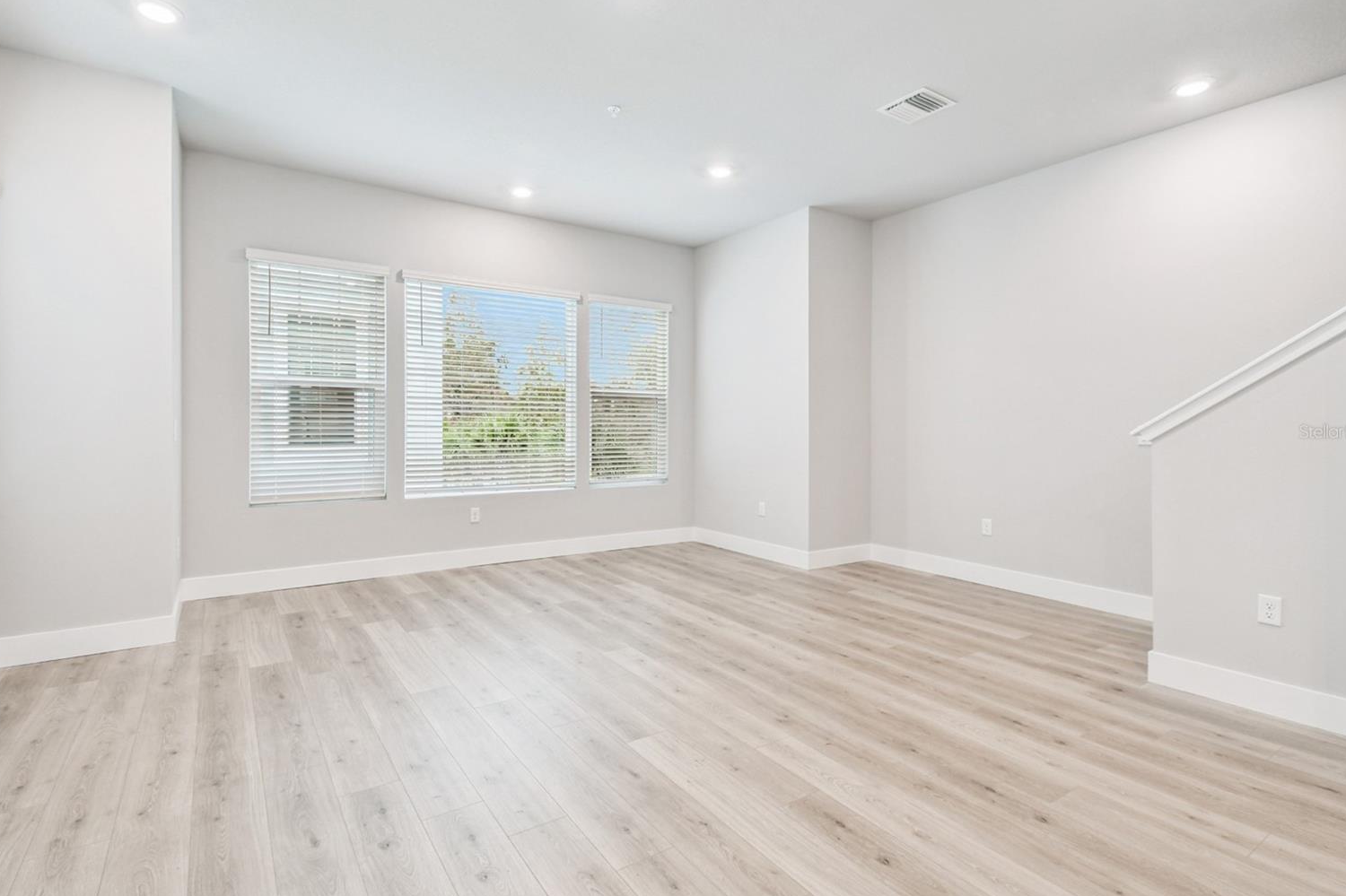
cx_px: 661
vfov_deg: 73.7
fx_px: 598
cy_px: 431
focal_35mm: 16
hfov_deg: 96.7
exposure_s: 1/15
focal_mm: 10
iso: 100
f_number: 7.1
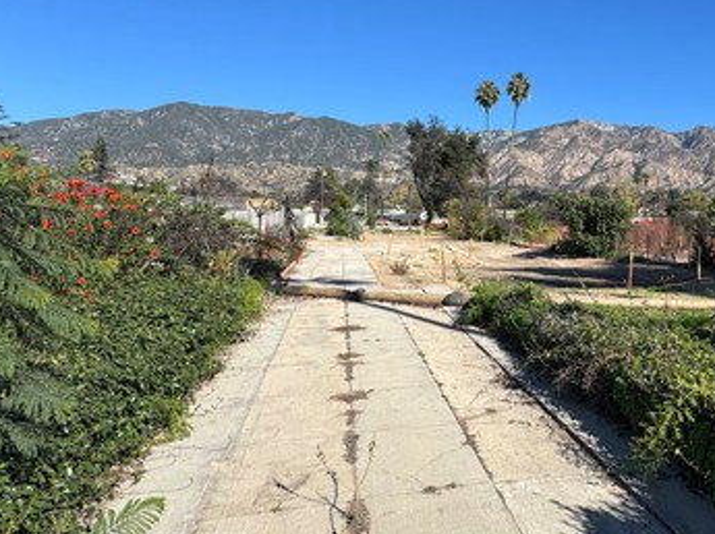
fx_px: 536
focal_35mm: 26
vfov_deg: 52.9
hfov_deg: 64.1
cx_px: 520
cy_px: 238
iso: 50
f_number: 2.2
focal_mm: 2.22
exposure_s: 1/1927
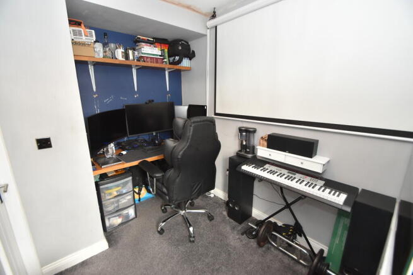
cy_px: 138
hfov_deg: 100.4
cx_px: 206
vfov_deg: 77.4
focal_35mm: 15
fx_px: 172
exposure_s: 1/80
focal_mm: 10
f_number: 4.5
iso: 800
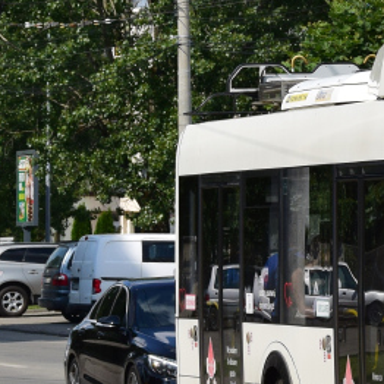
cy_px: 33
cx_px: 677
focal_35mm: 316
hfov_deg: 5.5
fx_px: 3966
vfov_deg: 5.5
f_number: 6.3
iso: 200
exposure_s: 1/1000
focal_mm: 50
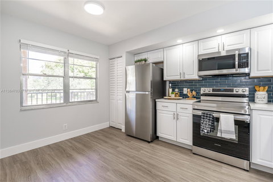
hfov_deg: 96.7
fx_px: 121
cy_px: 91
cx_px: 136
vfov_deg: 73.7
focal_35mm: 16
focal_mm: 16
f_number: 9
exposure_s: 1/25
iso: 200
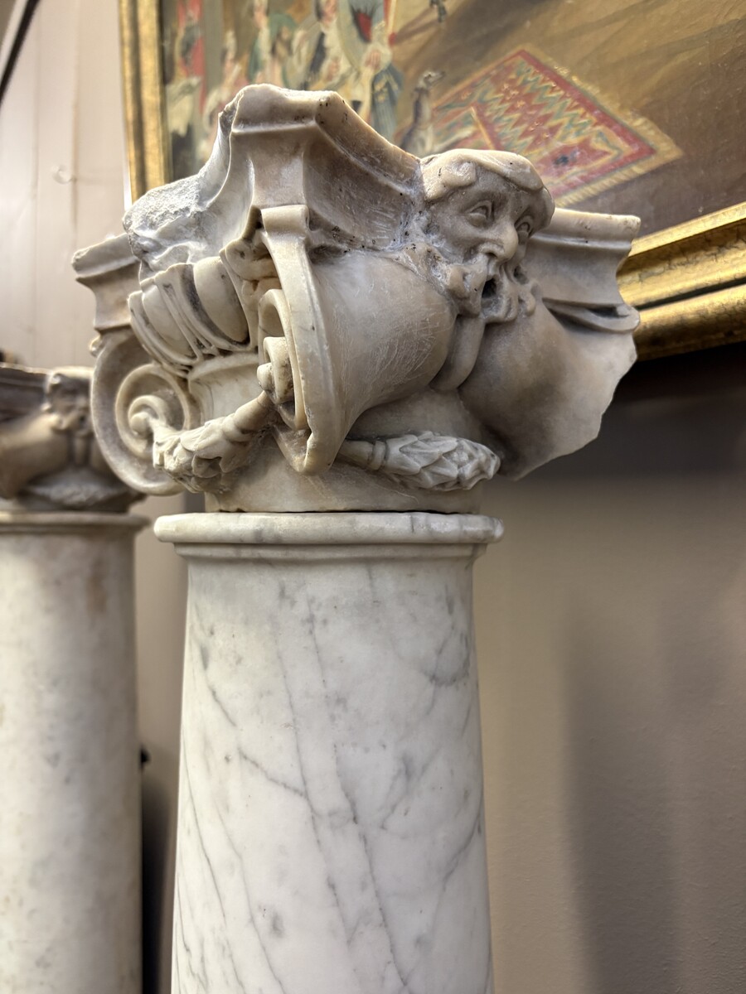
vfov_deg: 67.3
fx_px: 747
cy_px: 497
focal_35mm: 26
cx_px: 373
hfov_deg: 53.1
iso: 320
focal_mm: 5.96
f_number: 1.6
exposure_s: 1/50
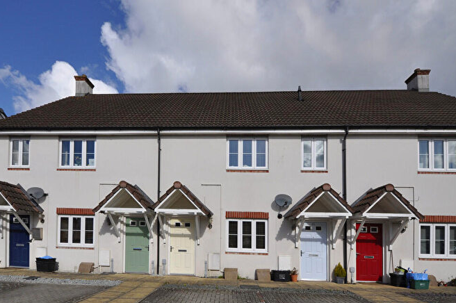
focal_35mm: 16
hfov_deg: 96.7
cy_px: 150
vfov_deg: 73.6
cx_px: 219
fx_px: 202
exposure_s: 1/500
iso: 200
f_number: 11
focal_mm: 10
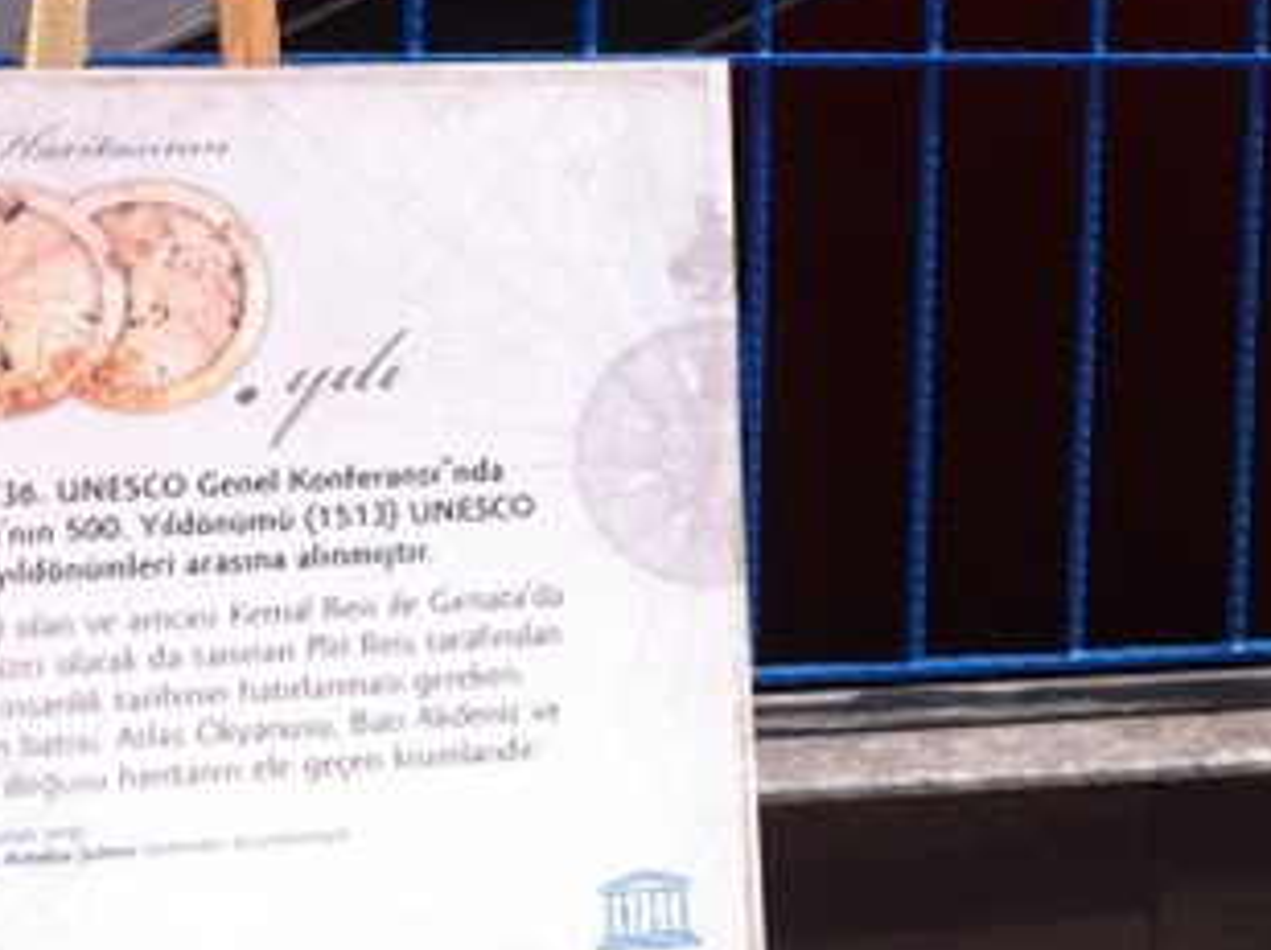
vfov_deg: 10.7
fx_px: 4988
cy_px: -127
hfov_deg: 12.9
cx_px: 2439
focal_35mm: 136
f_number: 2.8
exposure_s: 1/1436
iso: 80
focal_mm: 3.85
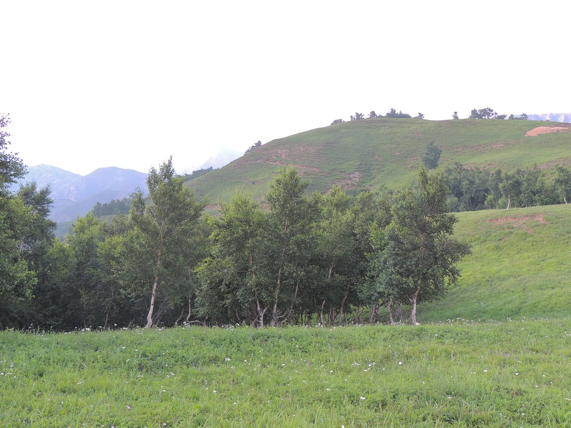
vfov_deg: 42.9
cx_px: 286
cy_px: 214
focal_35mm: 33
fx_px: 544
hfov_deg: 55.4
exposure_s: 1/125
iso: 100
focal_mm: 5.8
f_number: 3.2
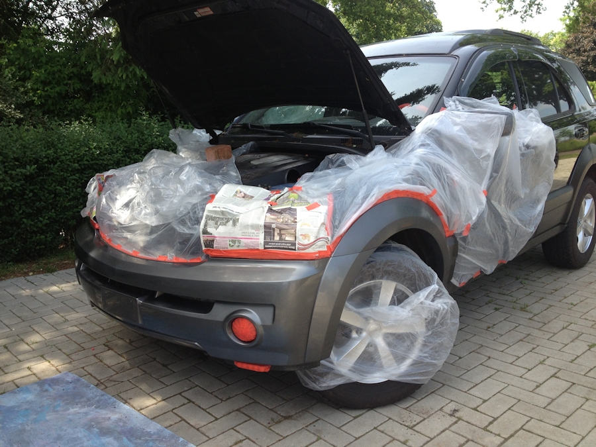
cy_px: 224
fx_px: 603
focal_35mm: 35
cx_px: 298
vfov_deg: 40.7
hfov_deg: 52.6
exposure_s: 1/354
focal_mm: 4.28
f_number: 2.4
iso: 50
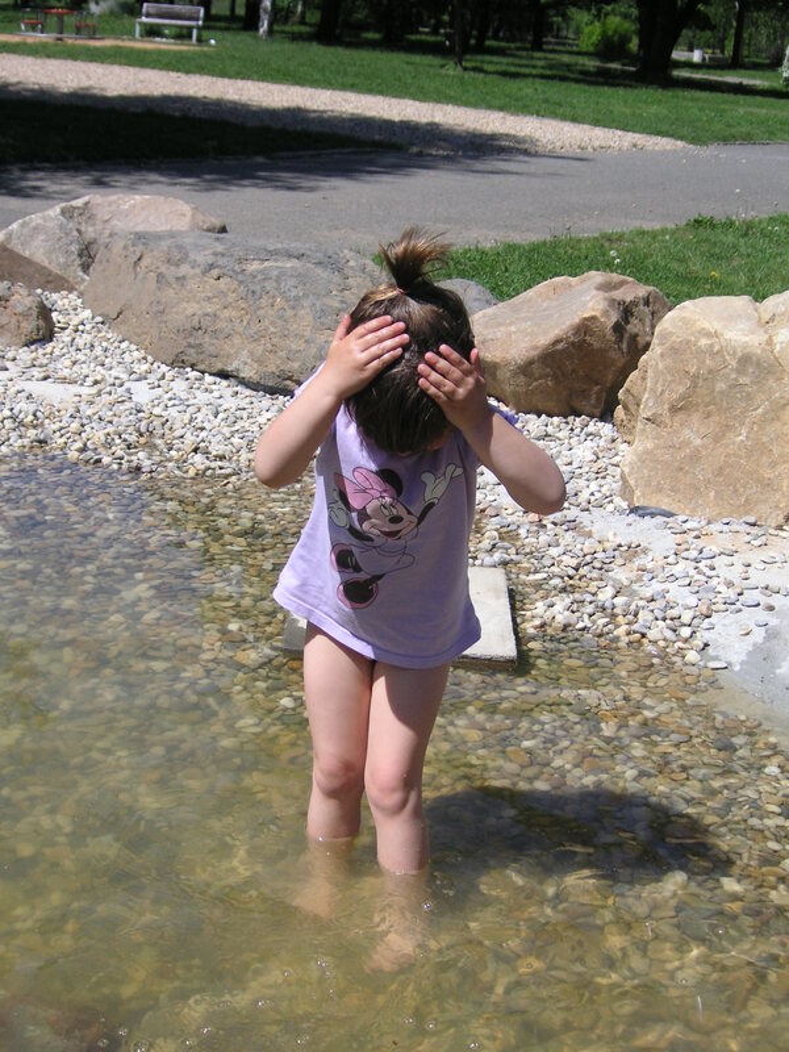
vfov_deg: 36.2
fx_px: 1611
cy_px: 526
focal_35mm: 53
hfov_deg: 27.5
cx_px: 394
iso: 50
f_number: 9.5
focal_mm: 8.9
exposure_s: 1/180
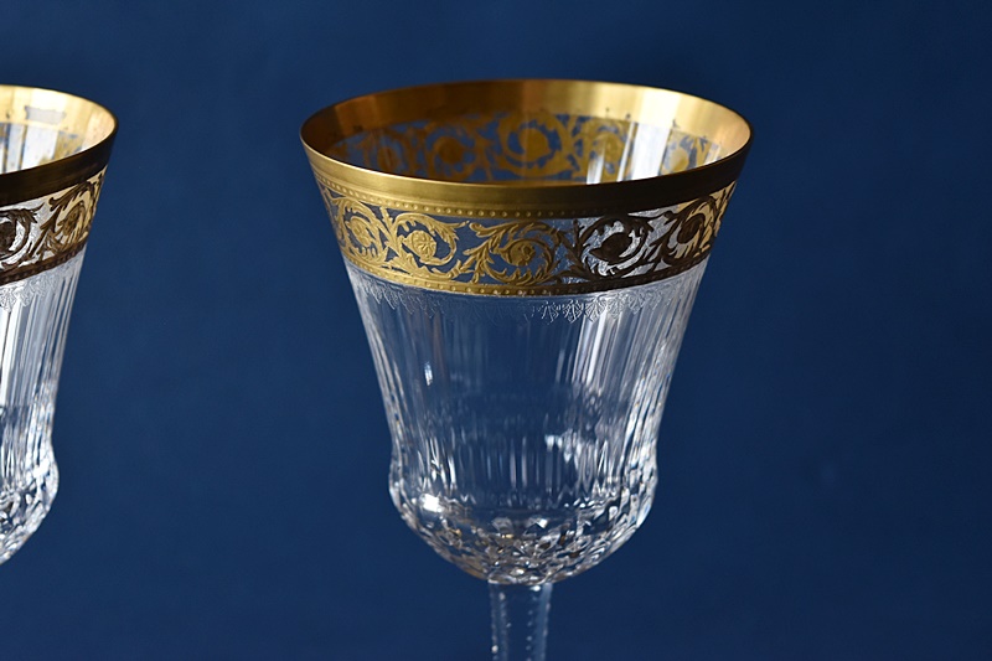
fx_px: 2273
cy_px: 330
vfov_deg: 16.5
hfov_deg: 24.6
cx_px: 496
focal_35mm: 82
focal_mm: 55
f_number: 5.6
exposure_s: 1/8
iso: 800
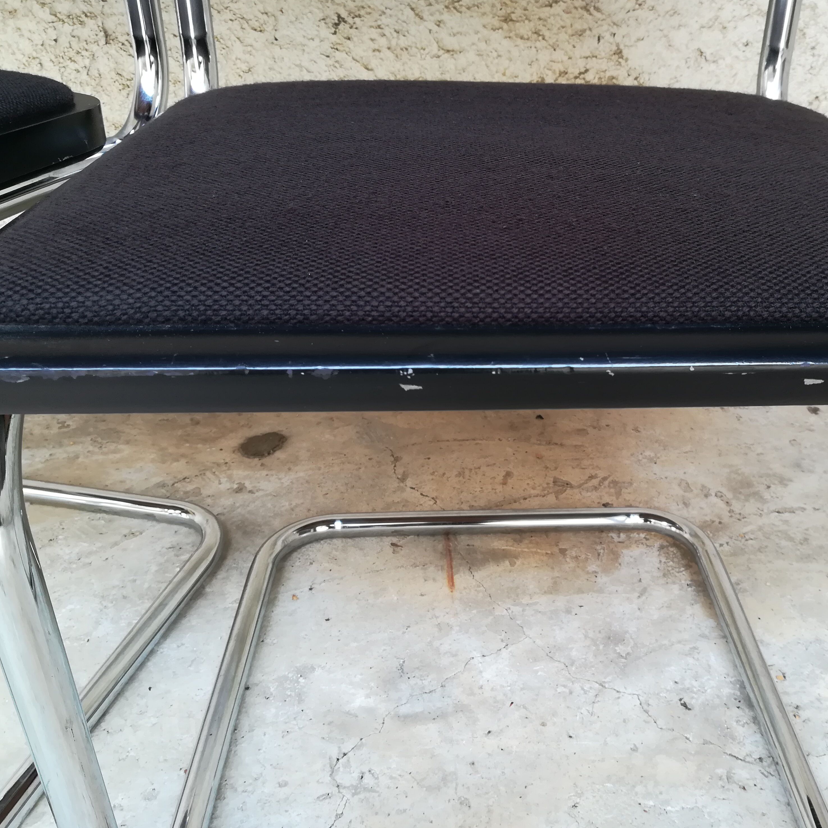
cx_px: 522
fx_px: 839
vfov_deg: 52.5
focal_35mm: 31
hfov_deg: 51.9
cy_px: 412
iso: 80
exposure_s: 1/50
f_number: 2.2
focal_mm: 3.83
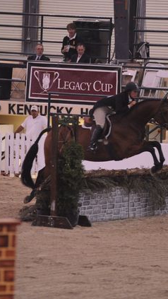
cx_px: 93
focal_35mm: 317
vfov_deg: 6.8
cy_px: 149
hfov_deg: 3.8
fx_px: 2510
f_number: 2.8
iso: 5000
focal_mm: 200
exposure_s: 1/400
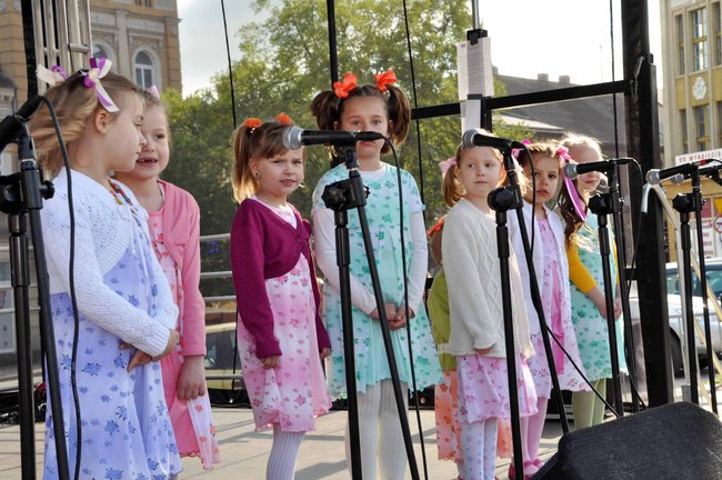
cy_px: 240
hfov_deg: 26.0
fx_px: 1563
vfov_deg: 17.5
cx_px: 361
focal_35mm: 78
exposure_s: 1/80
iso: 250
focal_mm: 52
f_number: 14
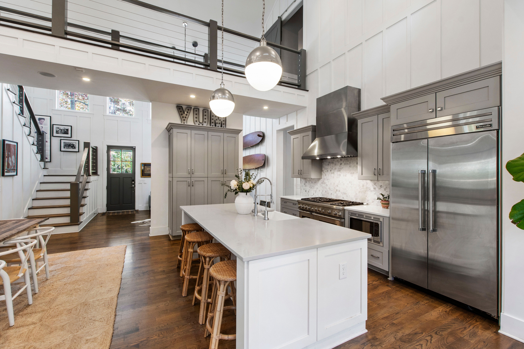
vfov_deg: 77.3
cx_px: 262
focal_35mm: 15
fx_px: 218
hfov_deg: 100.4
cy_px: 174
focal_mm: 10
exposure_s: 1/2
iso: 200
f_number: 8
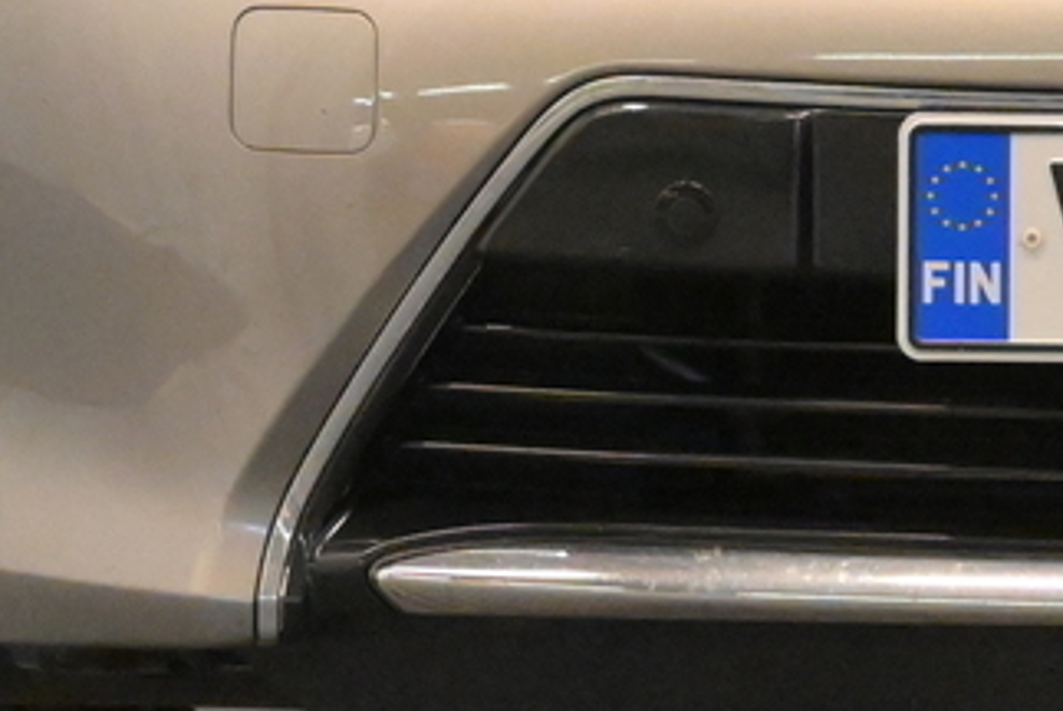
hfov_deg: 4.5
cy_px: -461
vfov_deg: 3.0
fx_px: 13550
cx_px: 1376
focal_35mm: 459
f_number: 5
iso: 8000
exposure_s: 1/320
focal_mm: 61
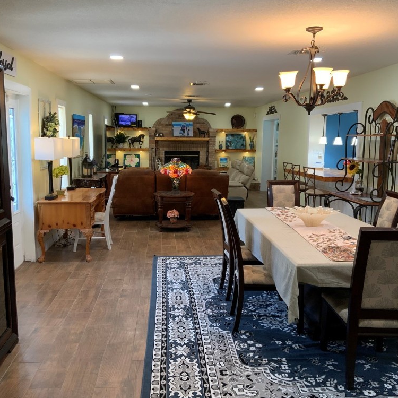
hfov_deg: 47.2
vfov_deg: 47.2
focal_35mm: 35
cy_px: 201
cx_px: 193
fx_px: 455
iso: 80
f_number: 1.8
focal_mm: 3
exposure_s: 1/60
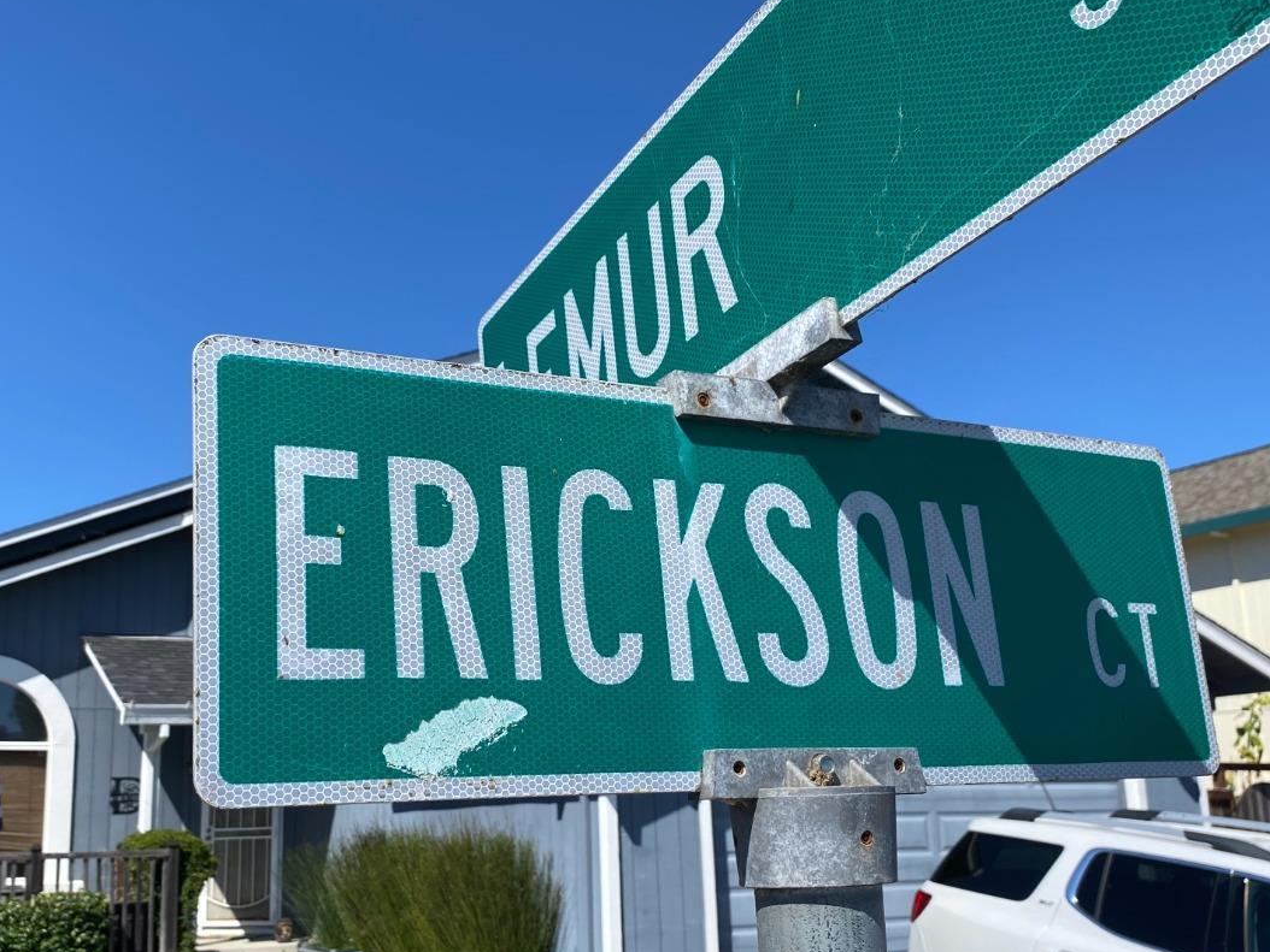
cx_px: 555
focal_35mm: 37
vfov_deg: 38.6
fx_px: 1358
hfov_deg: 50.0
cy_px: 527
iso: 32
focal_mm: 4.25
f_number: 1.8
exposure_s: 1/2967
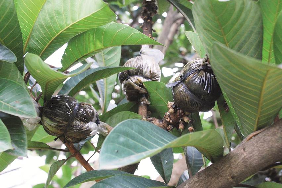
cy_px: 94
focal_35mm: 52
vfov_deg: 25.8
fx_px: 411
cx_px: 141
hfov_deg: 37.9
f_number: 6.3
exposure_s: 1/160
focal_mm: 35
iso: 1000
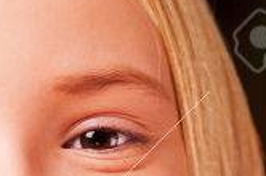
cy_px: 490
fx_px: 4041
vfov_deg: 2.5
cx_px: 35
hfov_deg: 3.8
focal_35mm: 548
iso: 200
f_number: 3.5
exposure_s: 1/40
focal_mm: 70
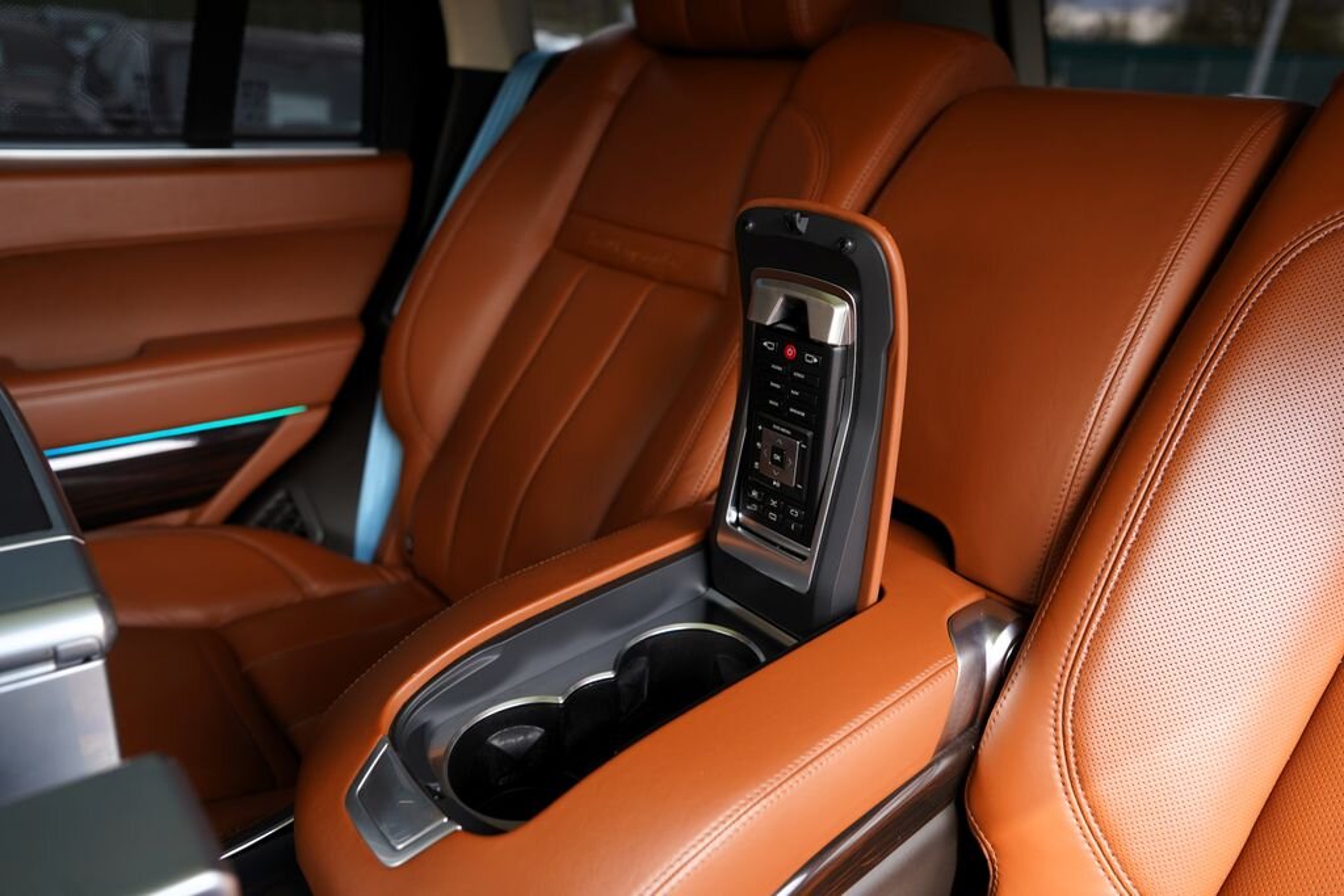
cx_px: 672
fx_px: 896
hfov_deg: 73.7
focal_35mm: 24
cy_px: 448
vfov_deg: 53.1
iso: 100
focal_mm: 24
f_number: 4
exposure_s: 1/60
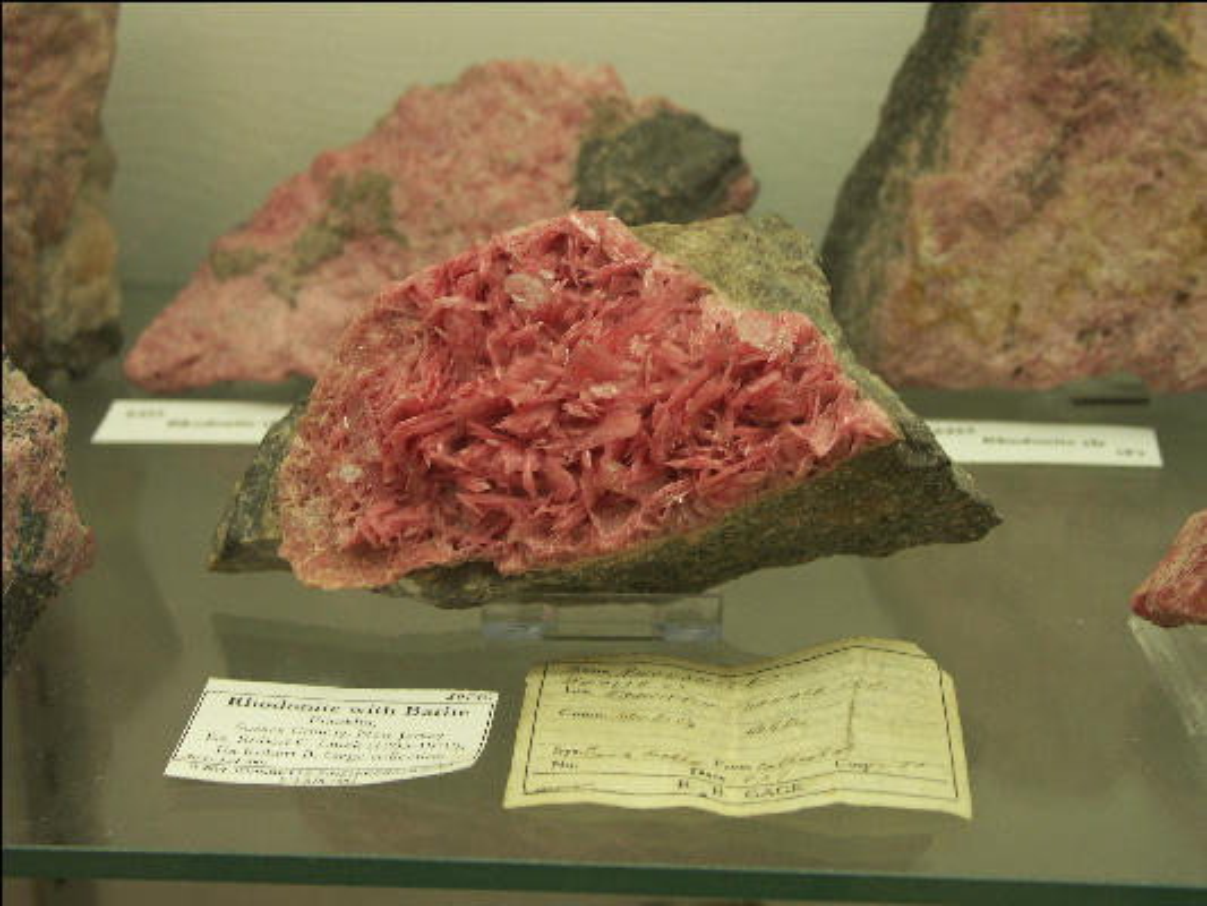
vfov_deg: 21.0
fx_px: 2441
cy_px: 453
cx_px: 604
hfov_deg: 27.8
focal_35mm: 70
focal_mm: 17.39
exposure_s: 1/40
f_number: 3.2
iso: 100
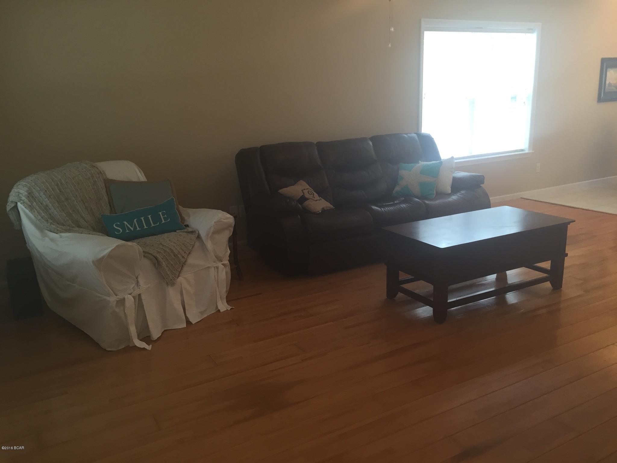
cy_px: 232
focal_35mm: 29
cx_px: 308
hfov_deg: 61.7
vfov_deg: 48.2
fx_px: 517
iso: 64
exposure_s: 1/30
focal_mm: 4.15
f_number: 2.2
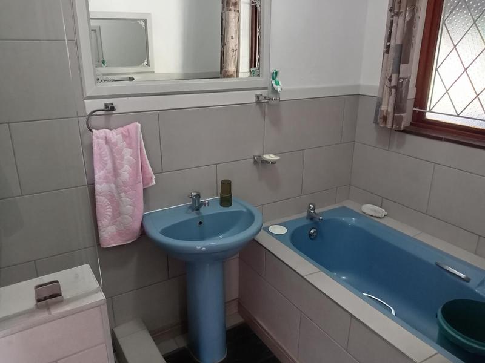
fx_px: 378
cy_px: 182
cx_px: 242
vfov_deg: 51.4
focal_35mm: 27
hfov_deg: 65.3
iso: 1587
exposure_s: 1/16.7
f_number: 1.8
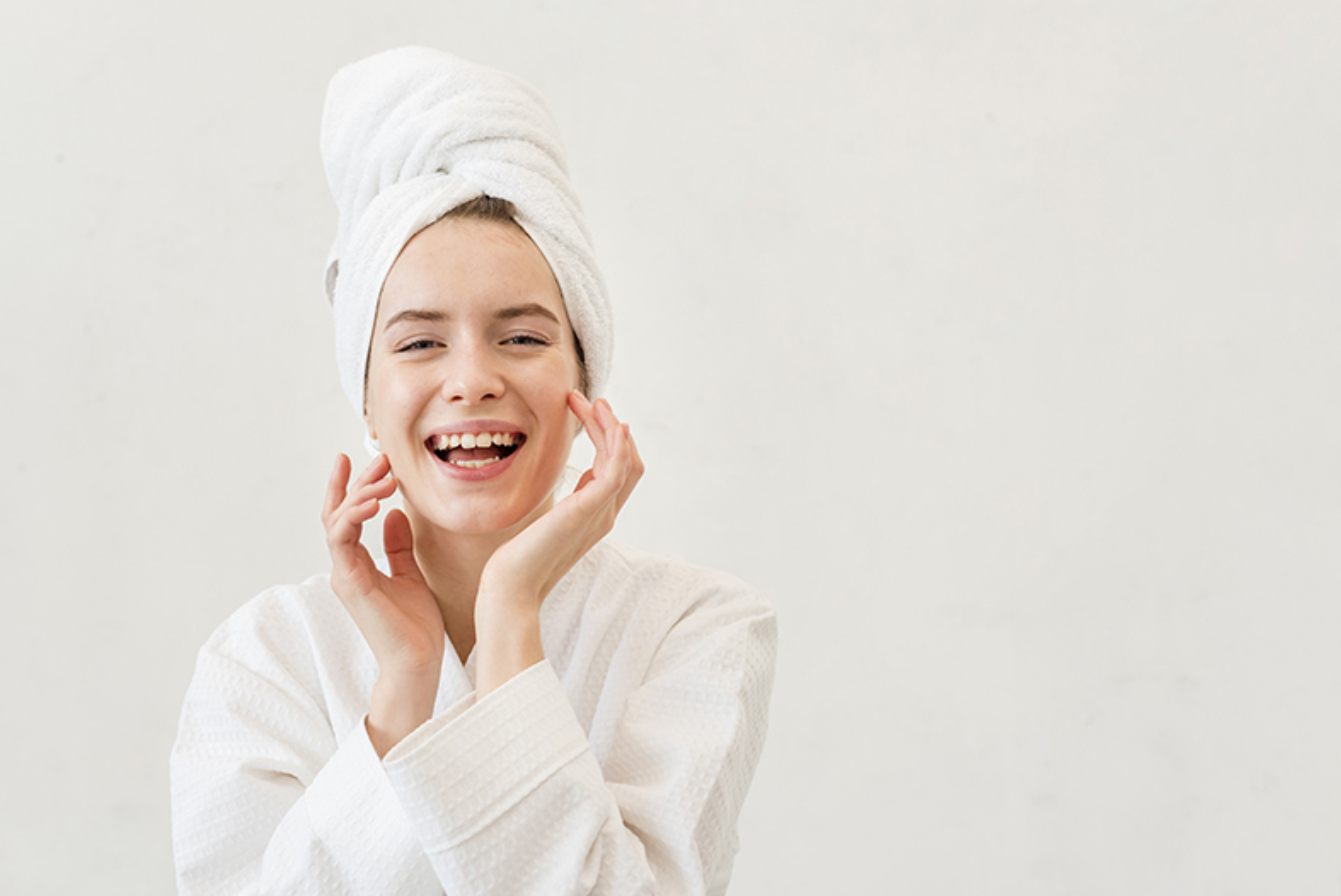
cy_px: 448
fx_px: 1864
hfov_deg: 39.6
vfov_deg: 27.0
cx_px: 670
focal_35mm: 50
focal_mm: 50
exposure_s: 1/160
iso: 500
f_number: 4
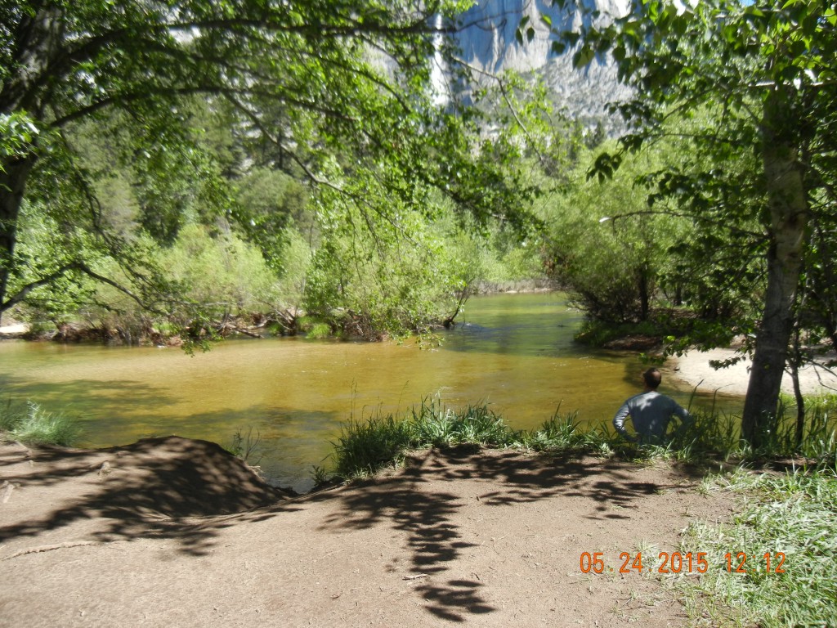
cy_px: 314
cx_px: 418
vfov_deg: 46.8
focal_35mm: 30
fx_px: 725
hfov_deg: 60.0
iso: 160
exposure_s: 1/431
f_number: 3.5
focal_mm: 5.4
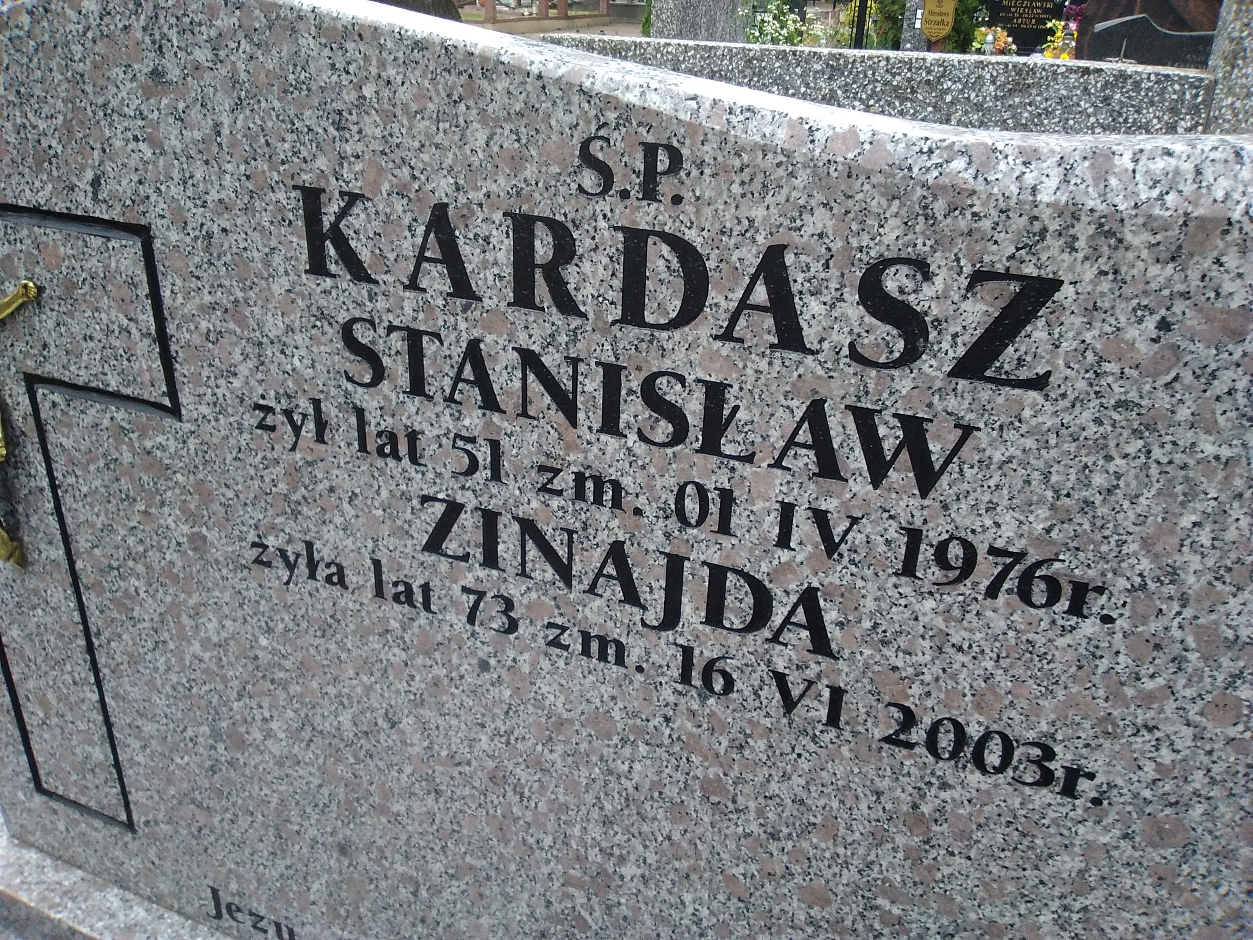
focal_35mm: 29
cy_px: 470
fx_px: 1050
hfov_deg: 61.7
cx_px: 626
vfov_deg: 48.2
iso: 118
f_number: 2.4
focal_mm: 2.39
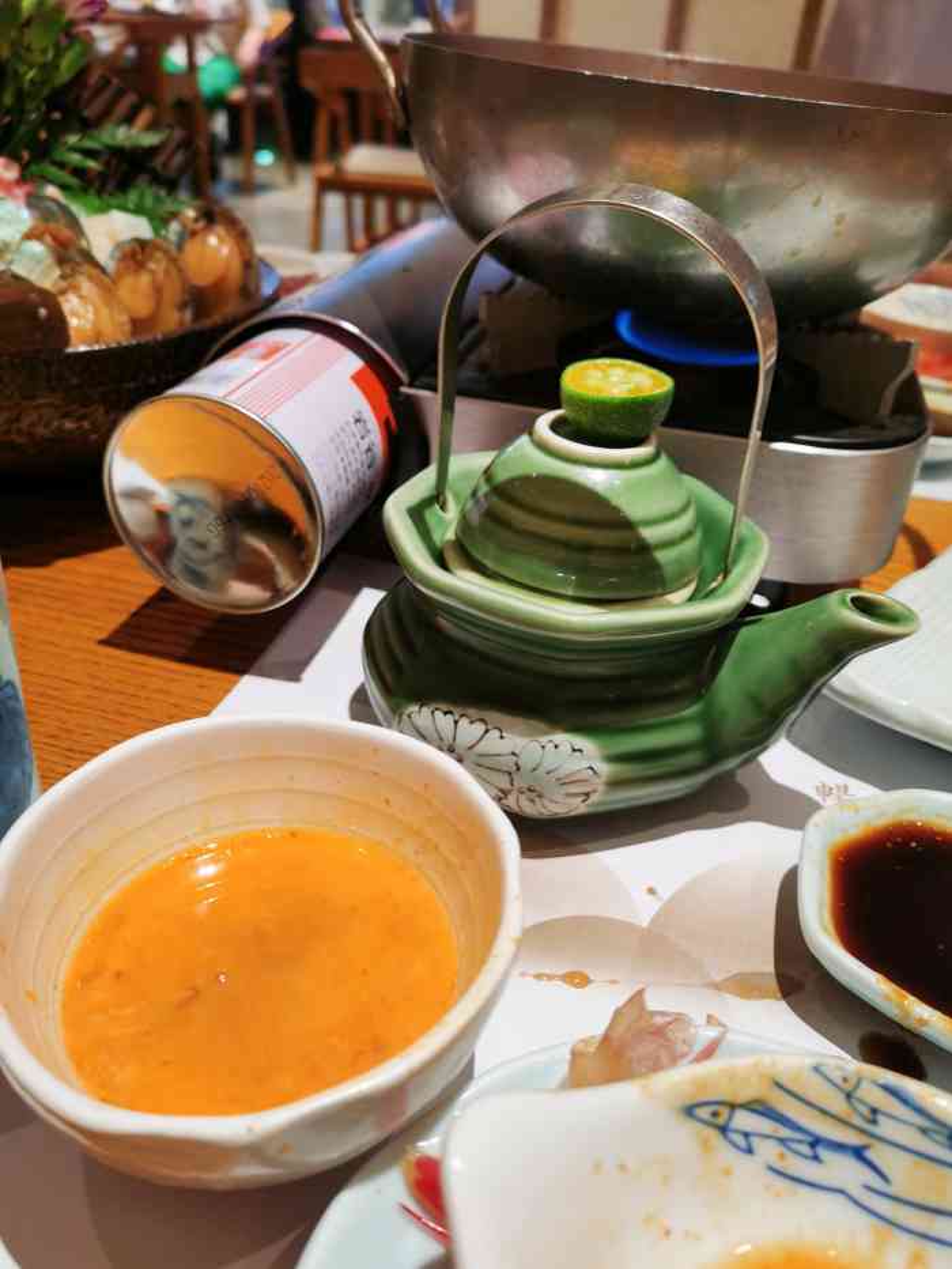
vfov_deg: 65.3
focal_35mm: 27
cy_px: 634
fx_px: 990
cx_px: 476
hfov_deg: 51.4
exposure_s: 1/50
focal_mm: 5.58
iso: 125
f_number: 1.8
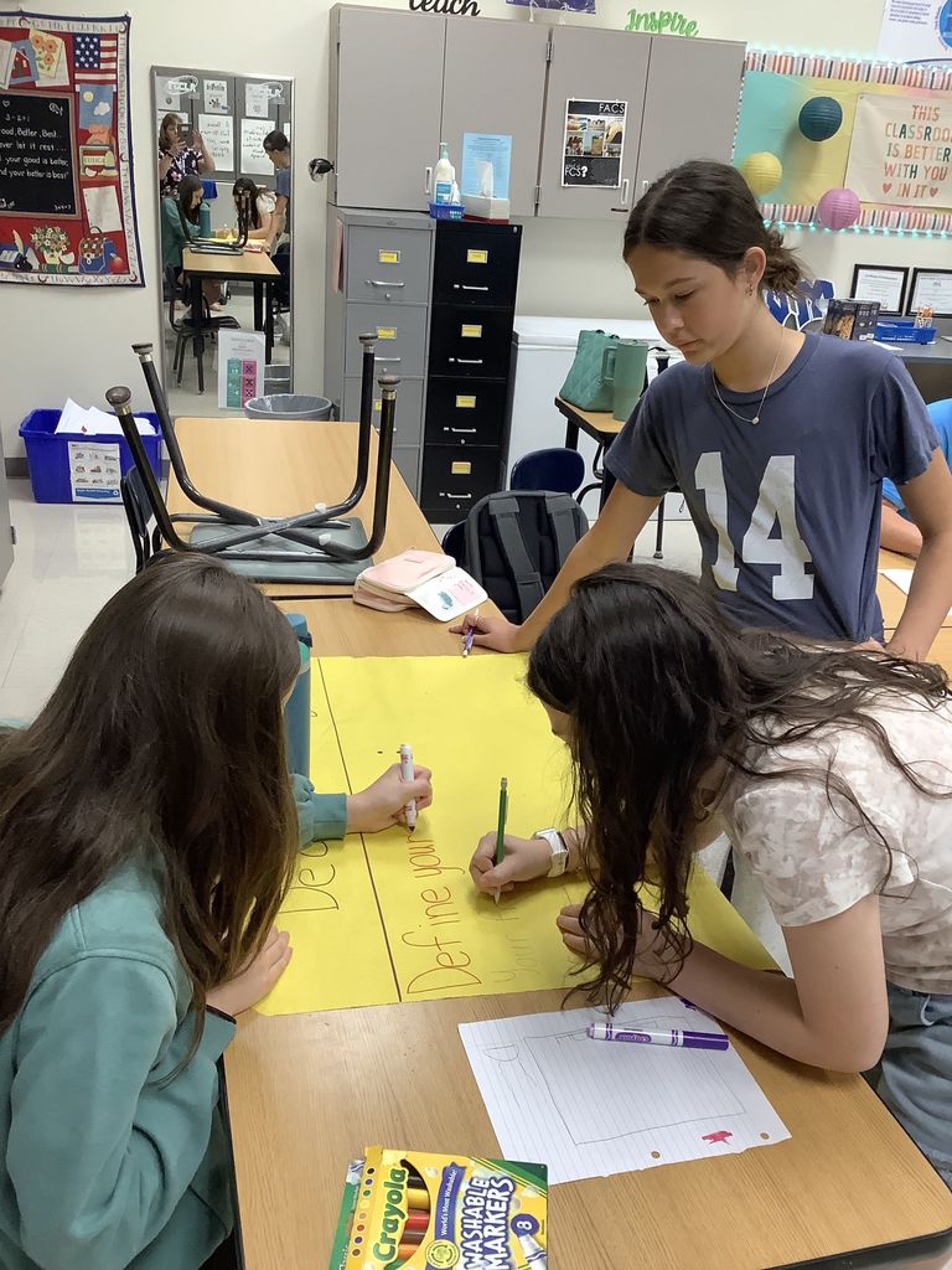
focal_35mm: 31
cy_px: 635
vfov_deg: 58.4
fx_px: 1137
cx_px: 476
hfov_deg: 45.4
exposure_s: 1/60
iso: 125
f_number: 2.4
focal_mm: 3.3
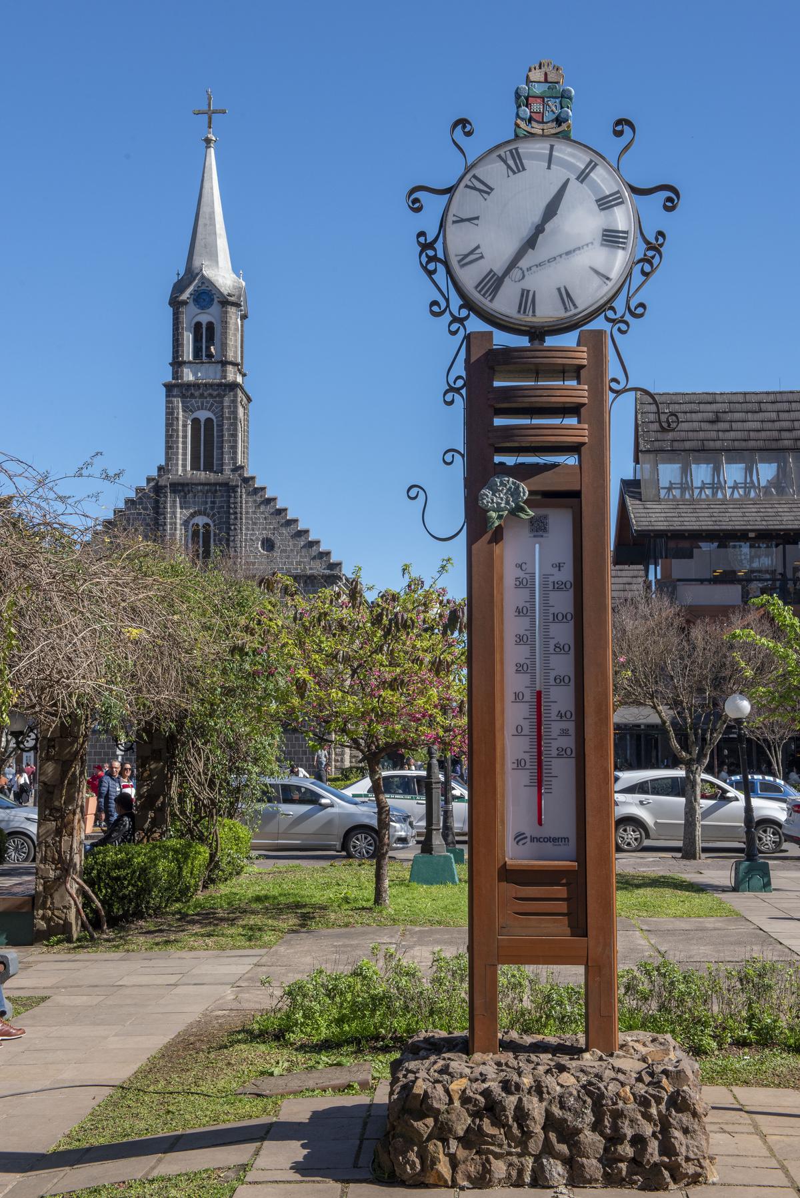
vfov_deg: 41.1
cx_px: 400
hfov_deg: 28.1
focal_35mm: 48
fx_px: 1599
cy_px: 599
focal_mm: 48
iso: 640
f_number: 16
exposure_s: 1/250
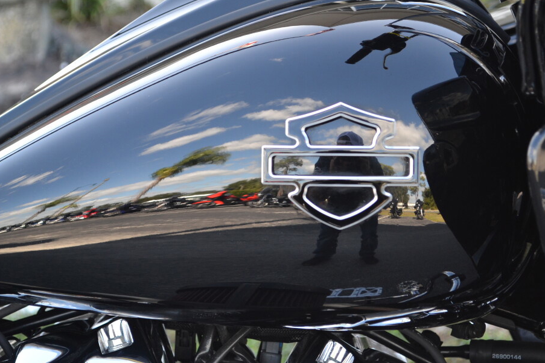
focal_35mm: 90
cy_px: 143
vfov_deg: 15.2
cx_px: 231
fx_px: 1357
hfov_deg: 22.7
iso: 400
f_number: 5.3
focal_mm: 45
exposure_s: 1/125
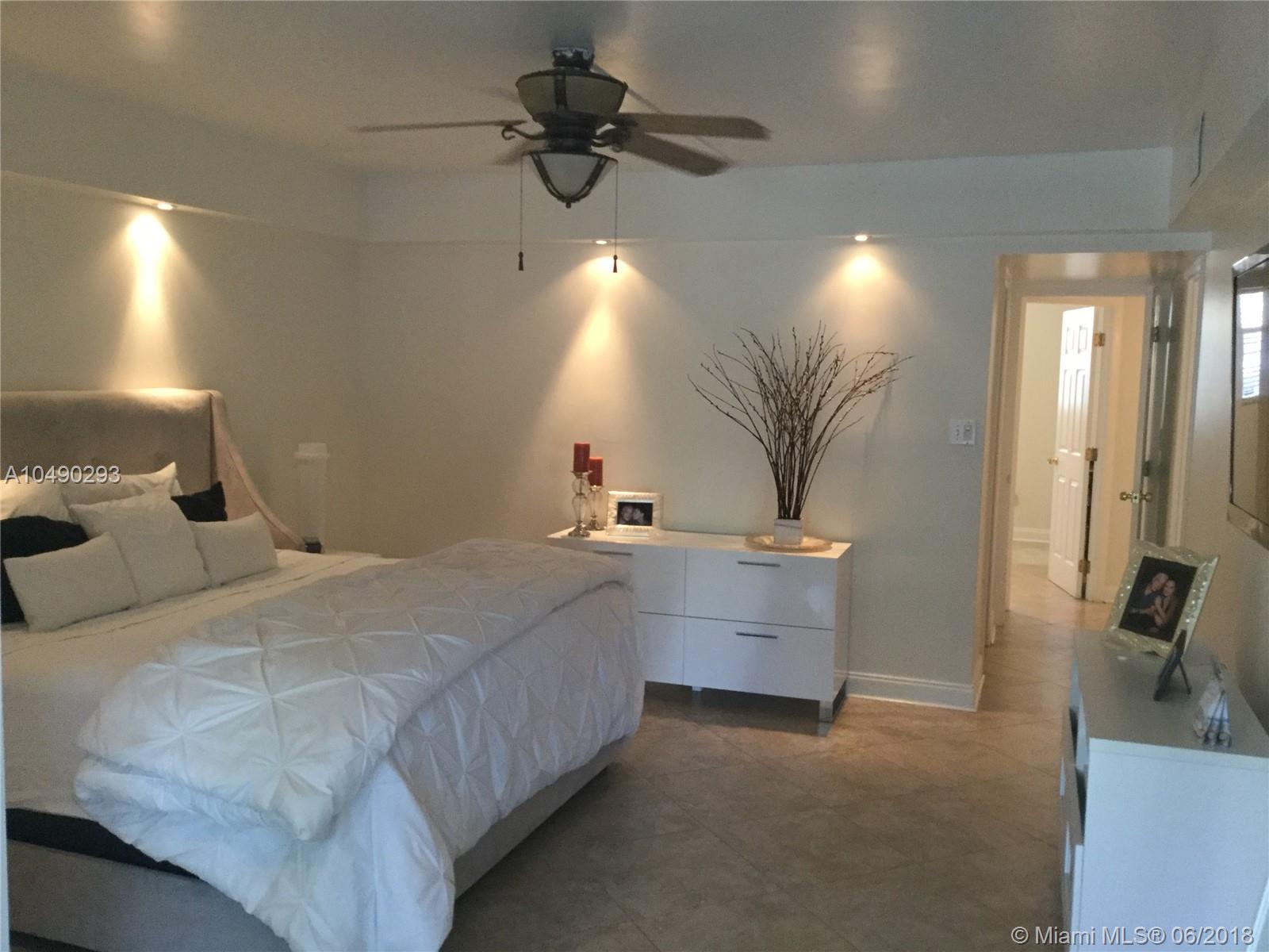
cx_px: 634
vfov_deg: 45.4
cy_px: 476
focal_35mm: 31
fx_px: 1136
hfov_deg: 58.4
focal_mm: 3.3
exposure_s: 1/30
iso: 125
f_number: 2.4
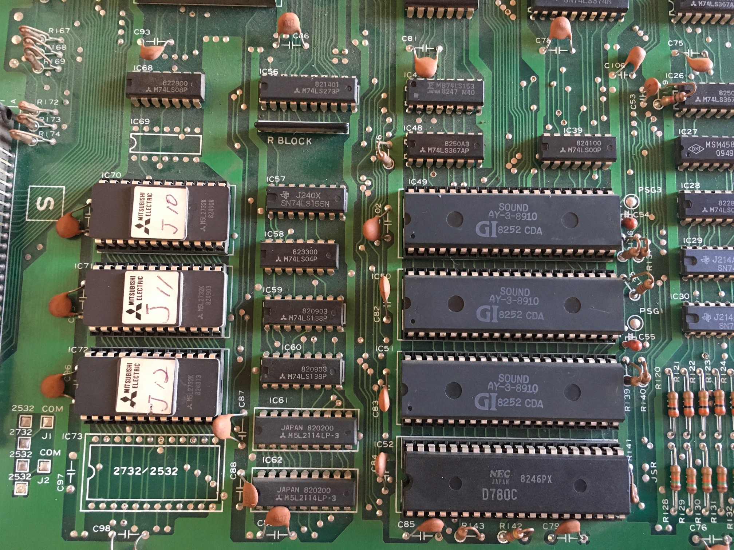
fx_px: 615
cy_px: 275
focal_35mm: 29
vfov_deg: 48.2
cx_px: 367
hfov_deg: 61.7
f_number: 2.2
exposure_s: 1/20
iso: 200
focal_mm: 4.15
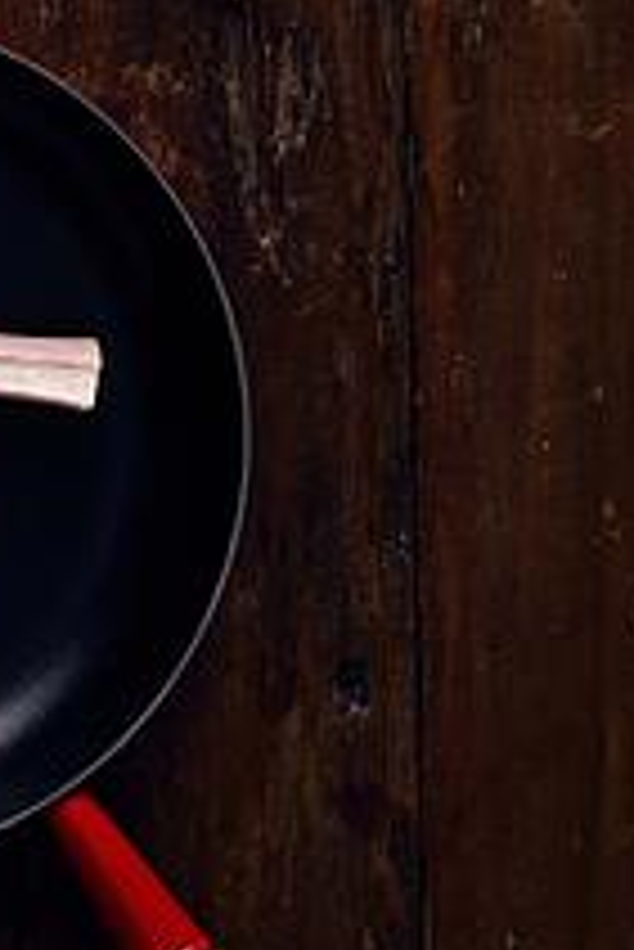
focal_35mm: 205
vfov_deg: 9.8
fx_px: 5406
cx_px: -560
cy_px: -290
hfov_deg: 6.5
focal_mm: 50
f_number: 5.6
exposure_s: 1/15
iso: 160
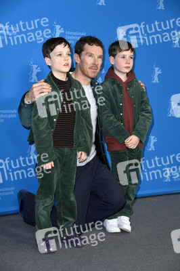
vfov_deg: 24.8
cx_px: 90
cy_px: 136
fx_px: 616
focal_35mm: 82
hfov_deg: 16.6
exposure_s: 1/200
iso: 800
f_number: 5.6
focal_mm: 82
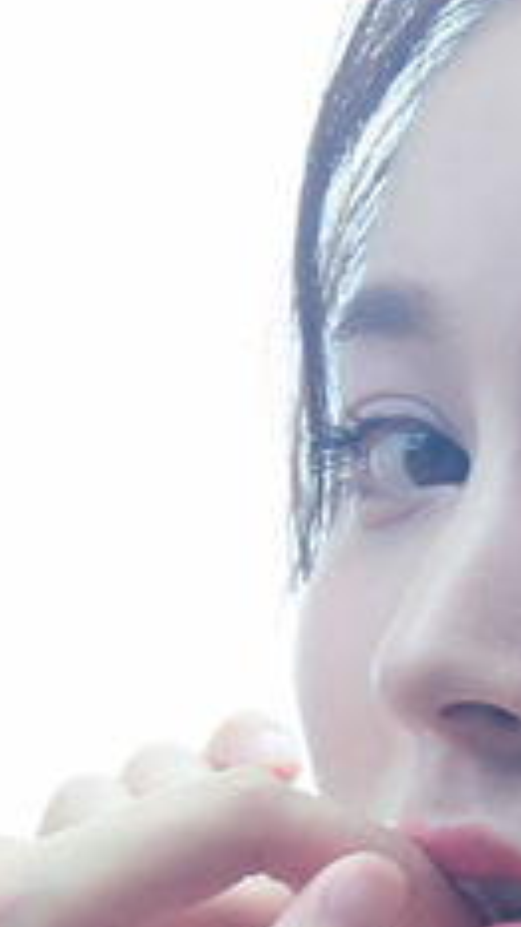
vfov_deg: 4.8
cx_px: 537
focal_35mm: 444
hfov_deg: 2.7
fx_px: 10908
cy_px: 1134
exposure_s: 1/100
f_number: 5.3
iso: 125
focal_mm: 66
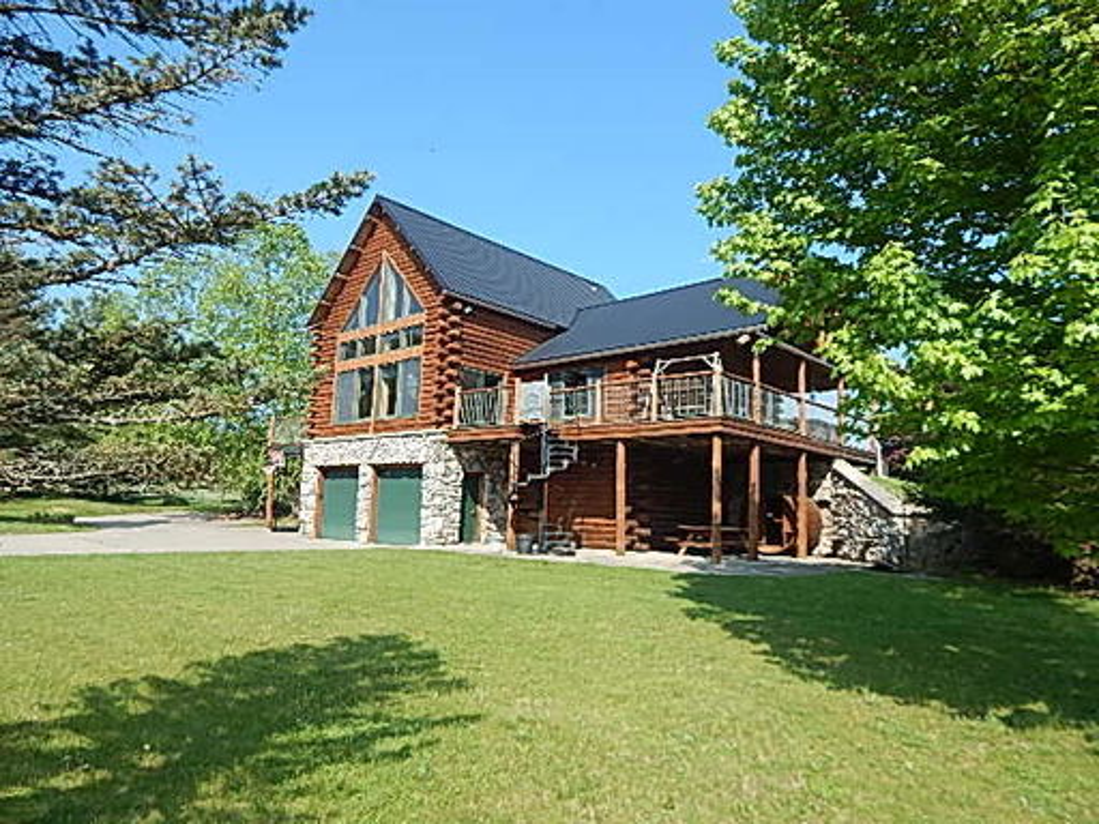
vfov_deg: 61.1
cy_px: 412
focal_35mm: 22
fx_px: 698
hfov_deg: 76.4
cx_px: 550
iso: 125
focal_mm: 4
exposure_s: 1/1000
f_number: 3
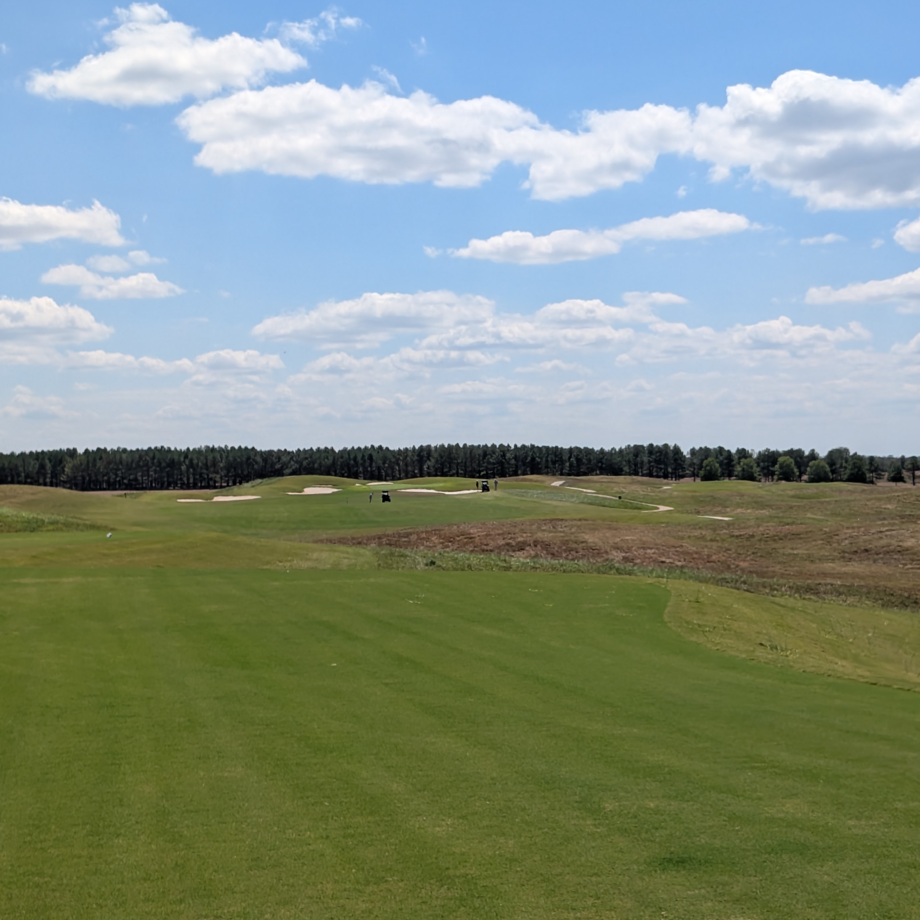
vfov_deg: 29.6
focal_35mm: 58
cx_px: 470
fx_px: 1744
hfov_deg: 29.6
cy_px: 461
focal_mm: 4.53
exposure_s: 1/4149
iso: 45
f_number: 1.7
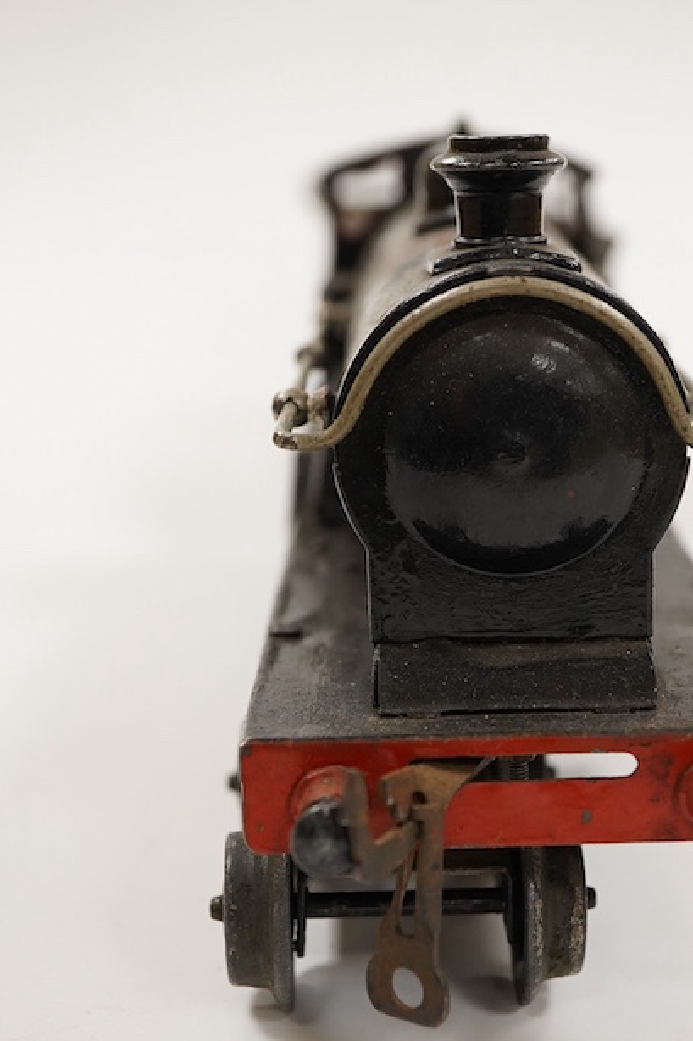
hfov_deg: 20.5
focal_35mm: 66
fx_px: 1907
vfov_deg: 30.5
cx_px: 463
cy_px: 585
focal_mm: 30
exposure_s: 1/125
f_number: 7.1
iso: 1250
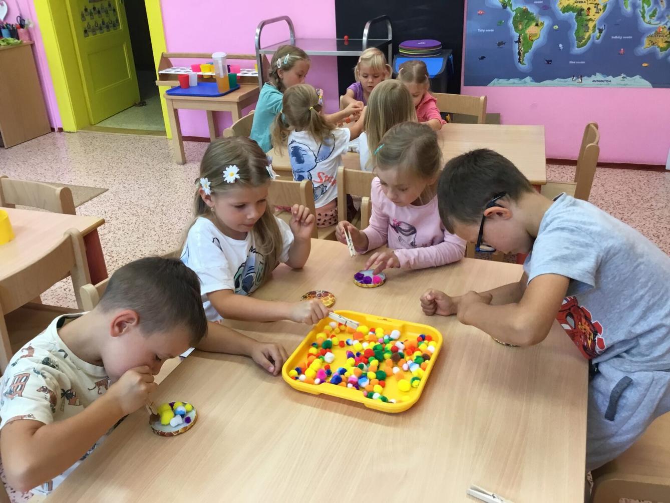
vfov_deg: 45.5
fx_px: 600
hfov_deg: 58.3
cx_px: 335
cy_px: 252
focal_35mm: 31
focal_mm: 3.3
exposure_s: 1/33
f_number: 2.4
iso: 50
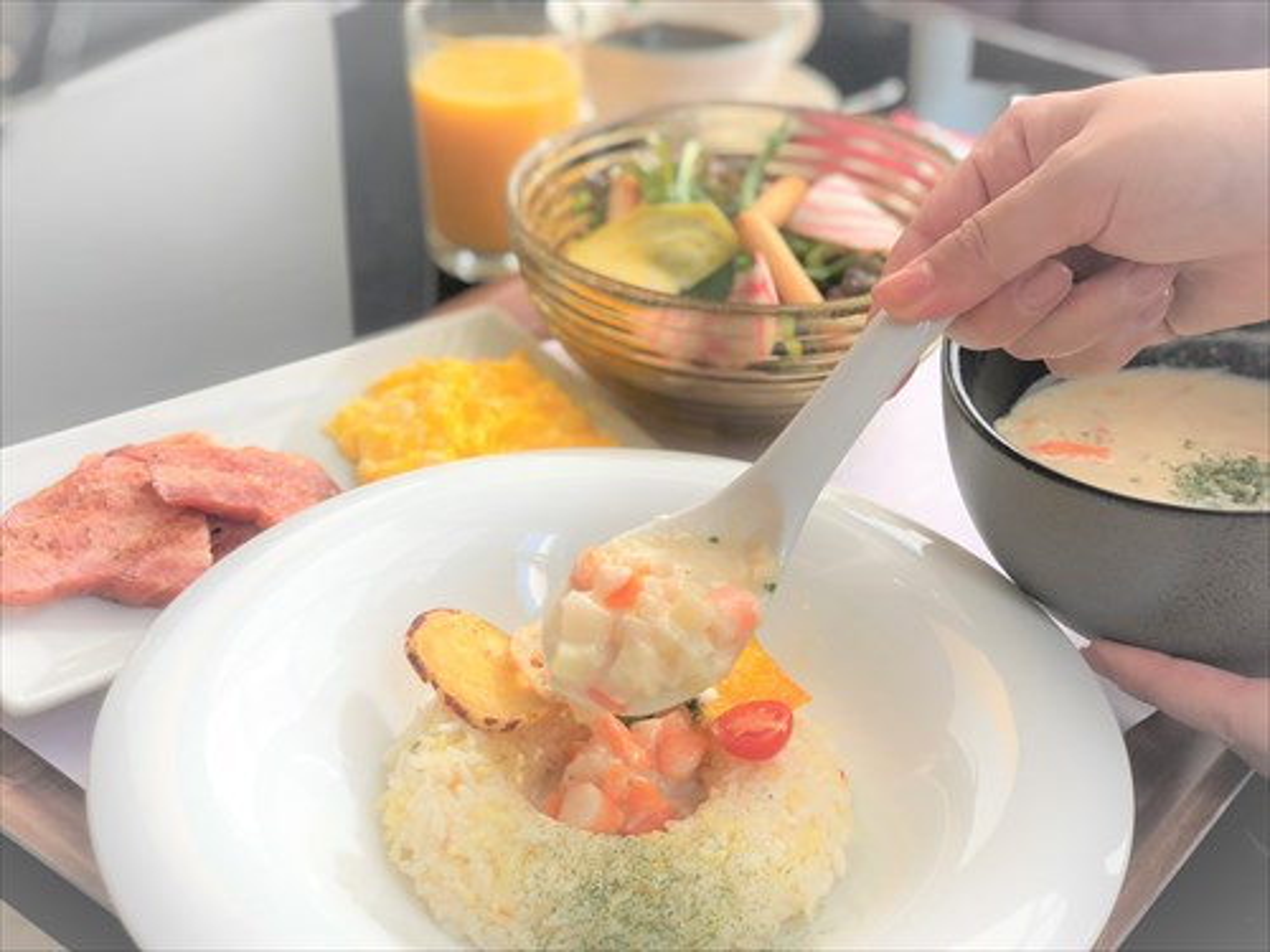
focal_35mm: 52
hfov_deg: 36.8
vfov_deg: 28.0
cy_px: 476
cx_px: 635
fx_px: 1908
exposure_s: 1/60
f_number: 2.4
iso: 20
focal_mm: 6
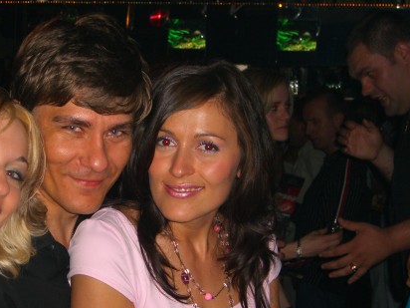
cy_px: 205
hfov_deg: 23.4
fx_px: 983
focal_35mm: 83
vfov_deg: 17.7
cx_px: 119
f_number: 3.6
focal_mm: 11.8
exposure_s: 1/60
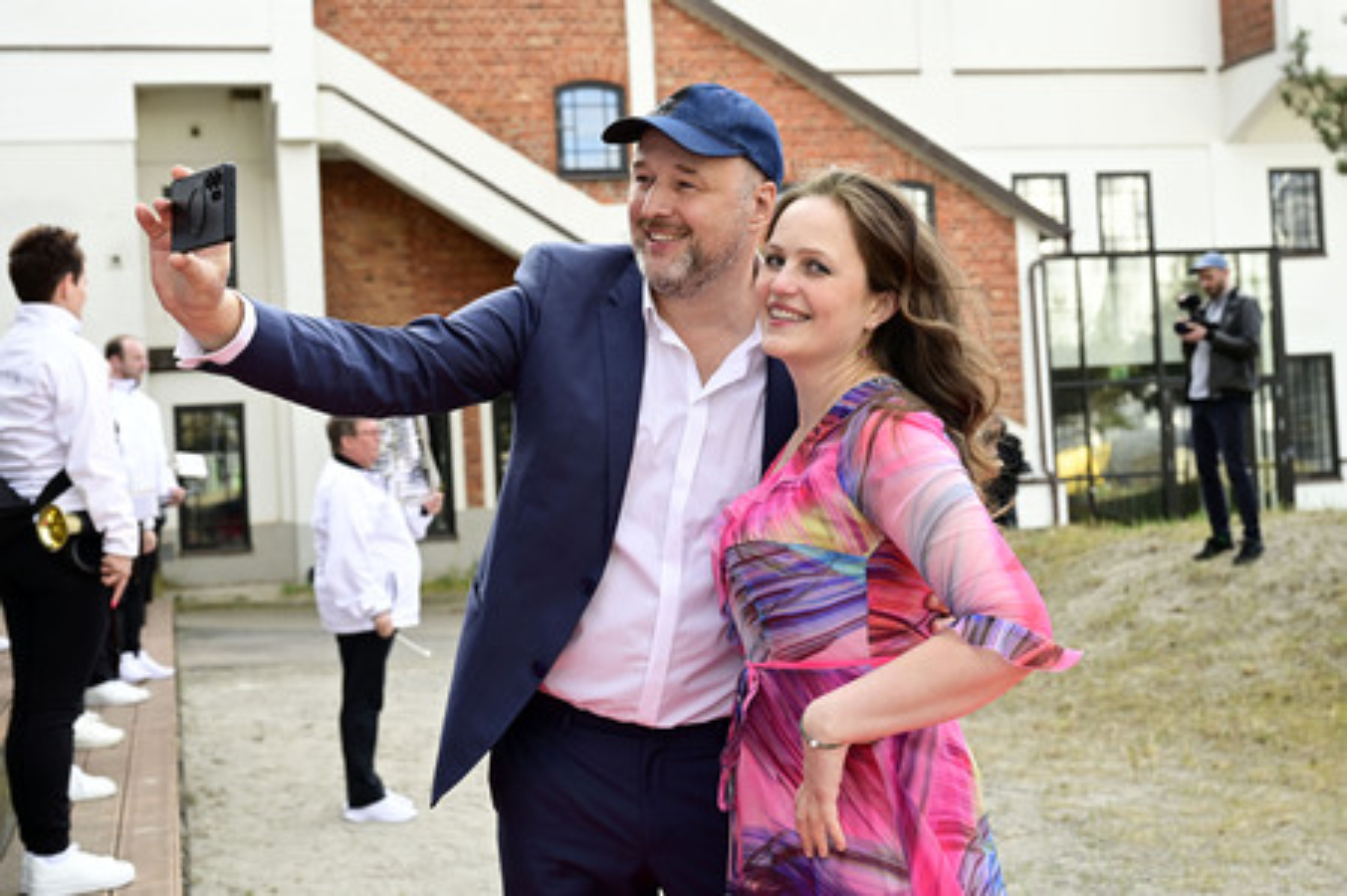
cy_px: 448
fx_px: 1757
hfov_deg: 41.9
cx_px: 674
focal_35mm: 47
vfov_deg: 28.6
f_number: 5.6
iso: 320
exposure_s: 1/200
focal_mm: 47
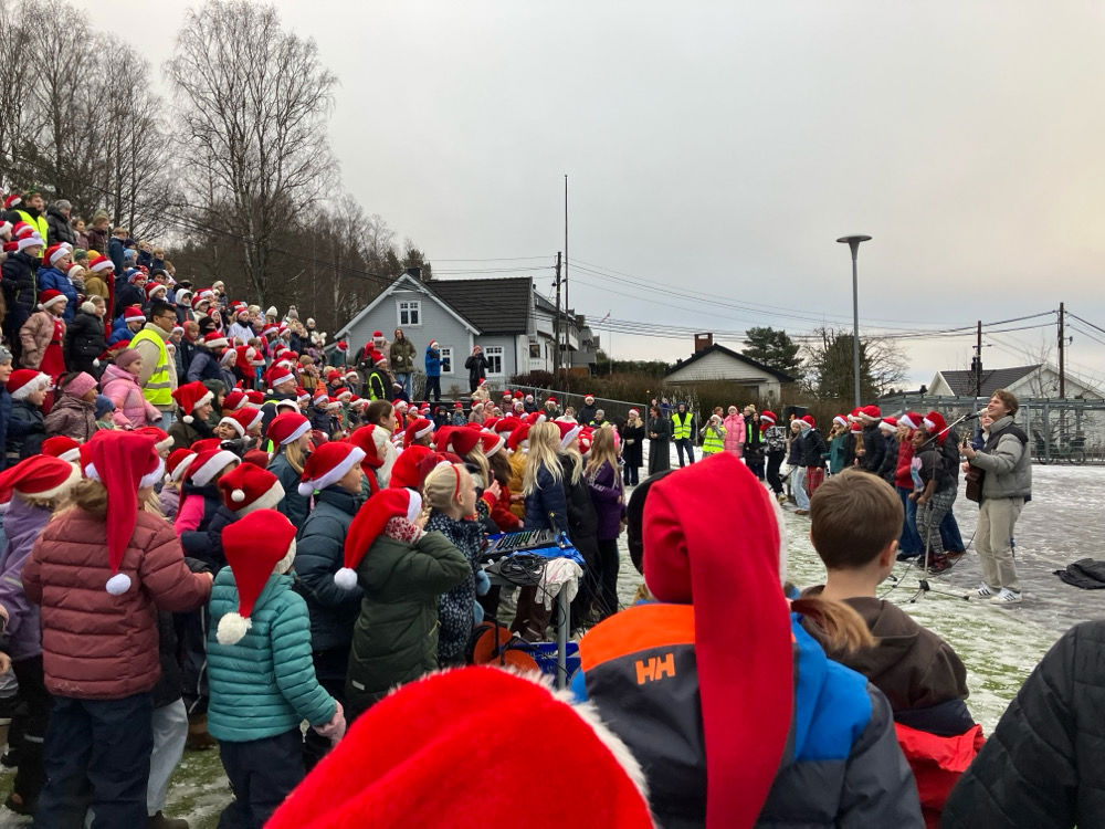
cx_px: 552
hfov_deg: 63.4
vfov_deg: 49.7
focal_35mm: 28
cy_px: 414
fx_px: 894
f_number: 1.8
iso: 50
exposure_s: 1/121
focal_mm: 3.99
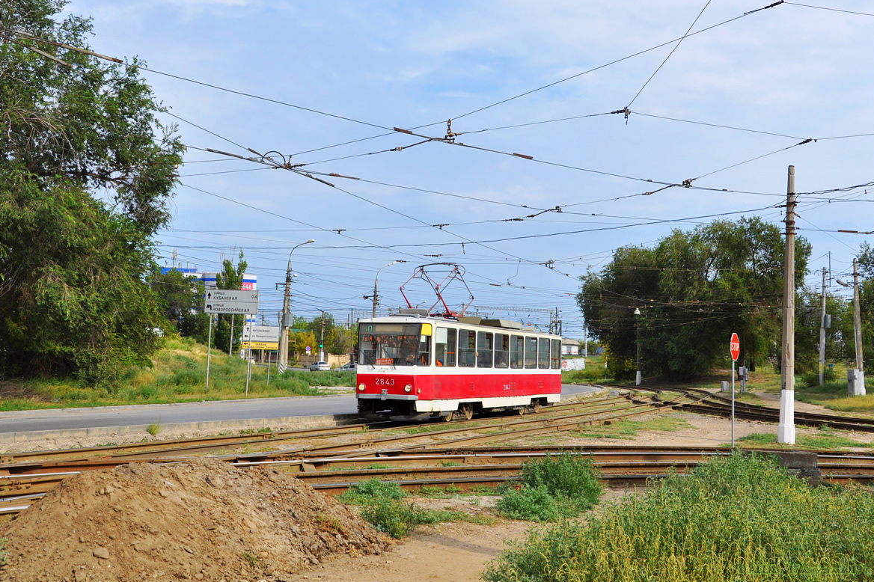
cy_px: 285
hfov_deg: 50.1
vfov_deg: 34.6
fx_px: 935
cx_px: 448
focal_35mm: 39
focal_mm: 25
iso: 200
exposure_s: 1/500
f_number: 8
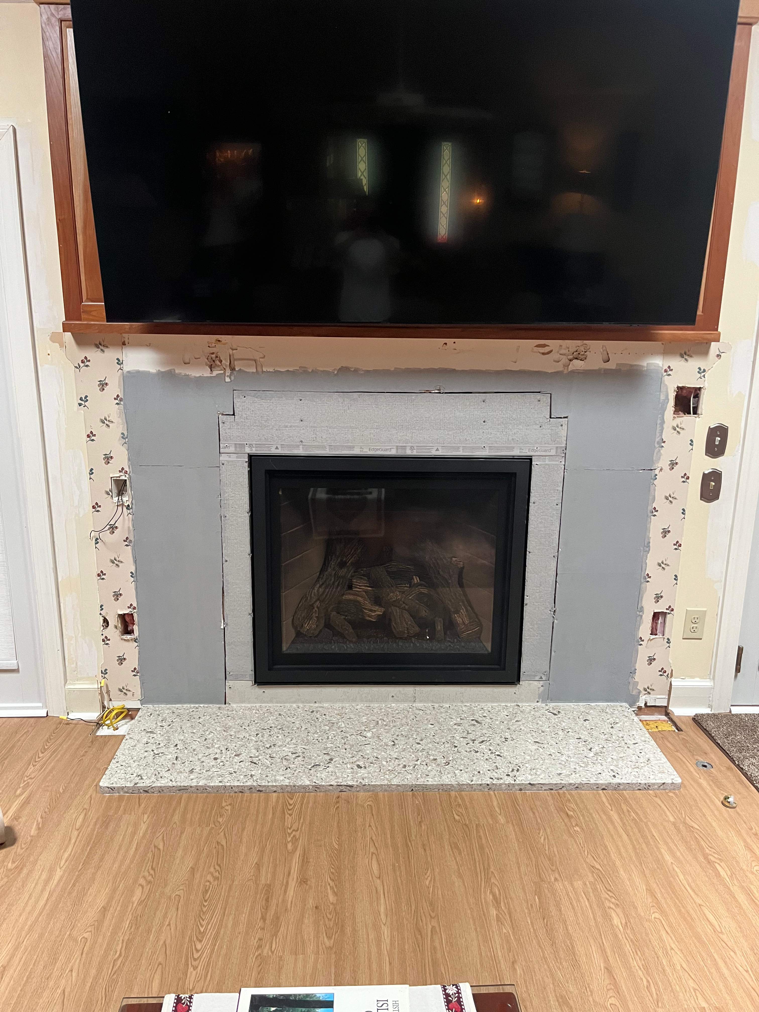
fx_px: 760
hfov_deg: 53.1
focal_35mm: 26
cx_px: 380
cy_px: 506
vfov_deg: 67.3
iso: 400
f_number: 1.6
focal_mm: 5.1
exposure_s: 1/40
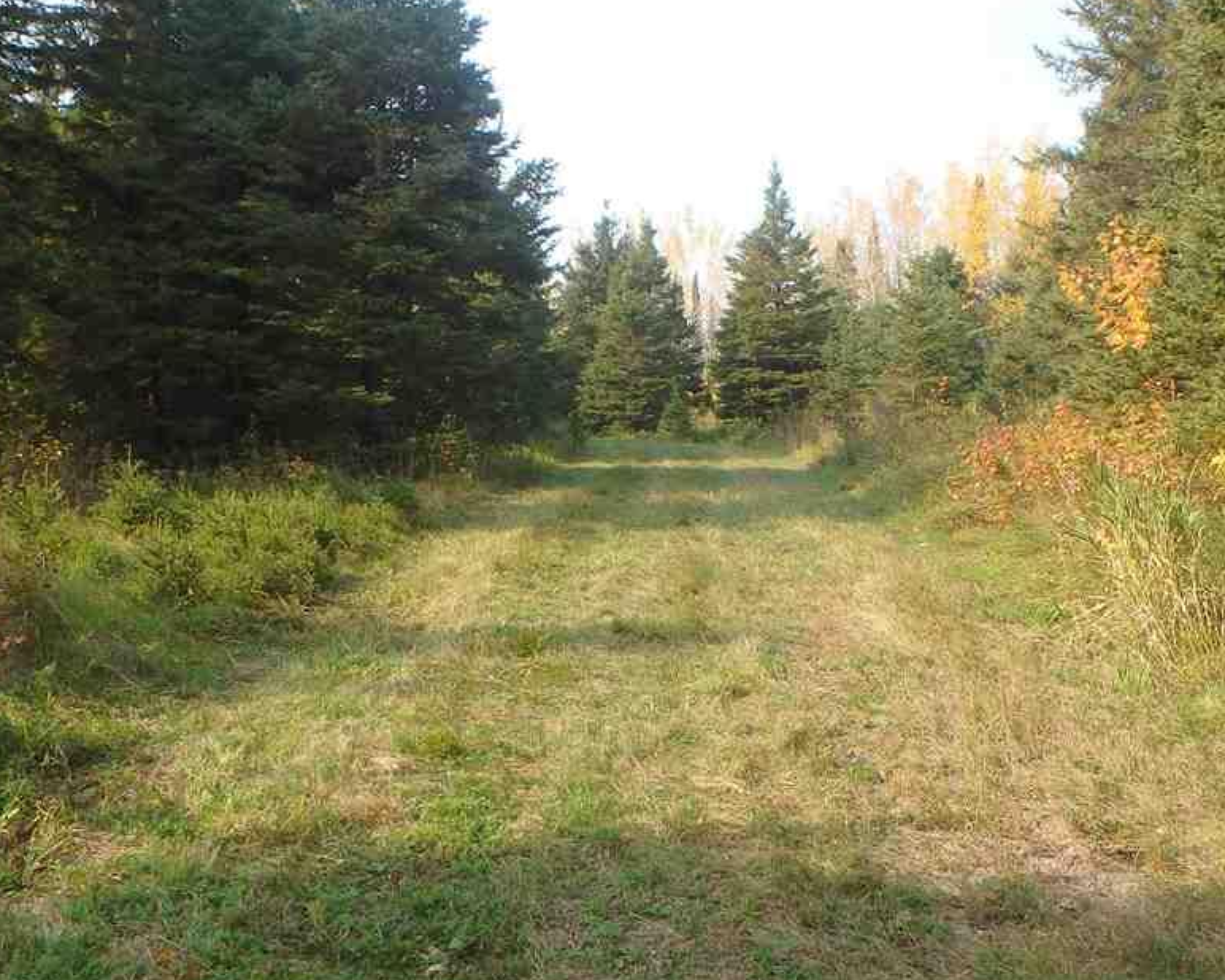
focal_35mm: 34
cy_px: 465
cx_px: 644
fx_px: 1232
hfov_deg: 52.8
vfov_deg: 43.3
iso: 125
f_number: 3.5
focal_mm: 3.7
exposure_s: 1/320
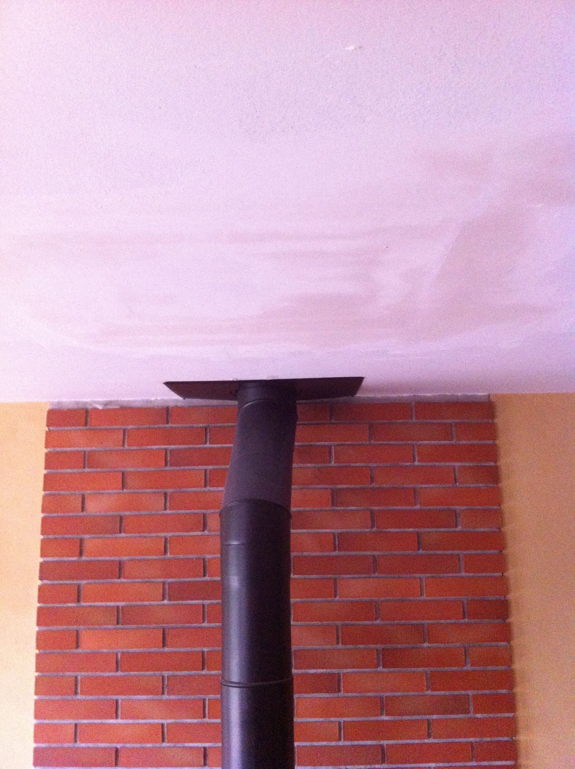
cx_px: 288
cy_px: 384
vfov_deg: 52.7
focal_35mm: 35
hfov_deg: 40.6
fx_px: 777
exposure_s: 1/15
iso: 500
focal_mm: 3.85
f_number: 2.8
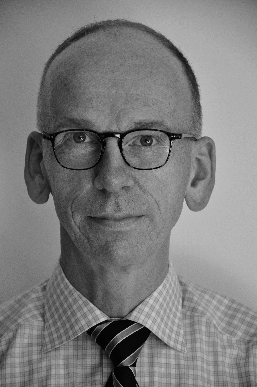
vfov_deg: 13.1
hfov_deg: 8.7
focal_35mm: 158
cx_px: 128
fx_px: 1691
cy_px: 194
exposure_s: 1/60
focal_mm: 105
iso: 560
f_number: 5.6
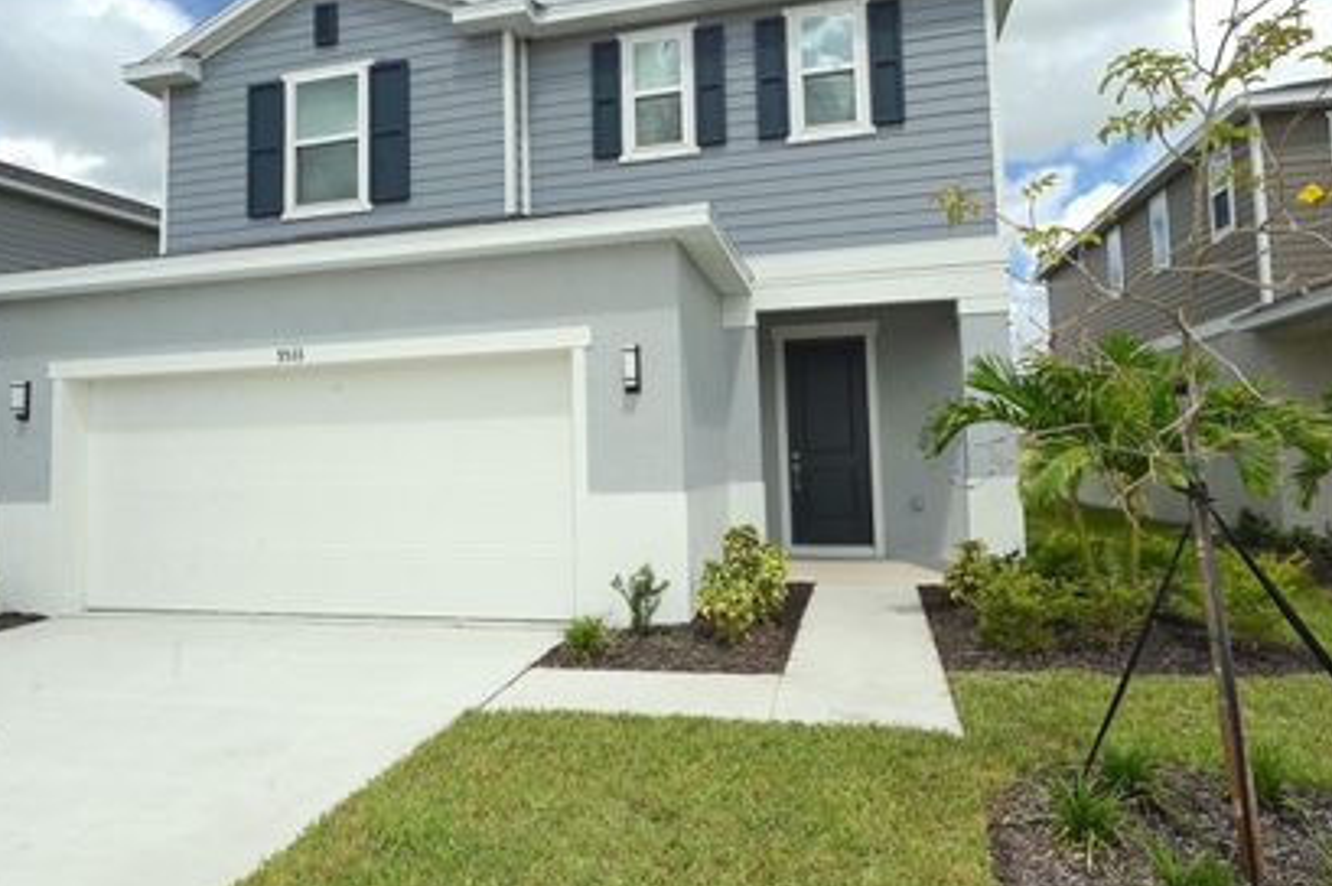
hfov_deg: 77.1
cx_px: 642
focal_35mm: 23
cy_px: 402
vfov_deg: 55.7
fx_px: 836
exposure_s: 1/200
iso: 100
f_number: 13
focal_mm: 18.5
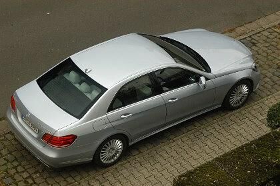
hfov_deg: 19.5
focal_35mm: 105
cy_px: 93
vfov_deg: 13.0
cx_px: 140
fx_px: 816
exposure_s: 1/250
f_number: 4
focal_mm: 70
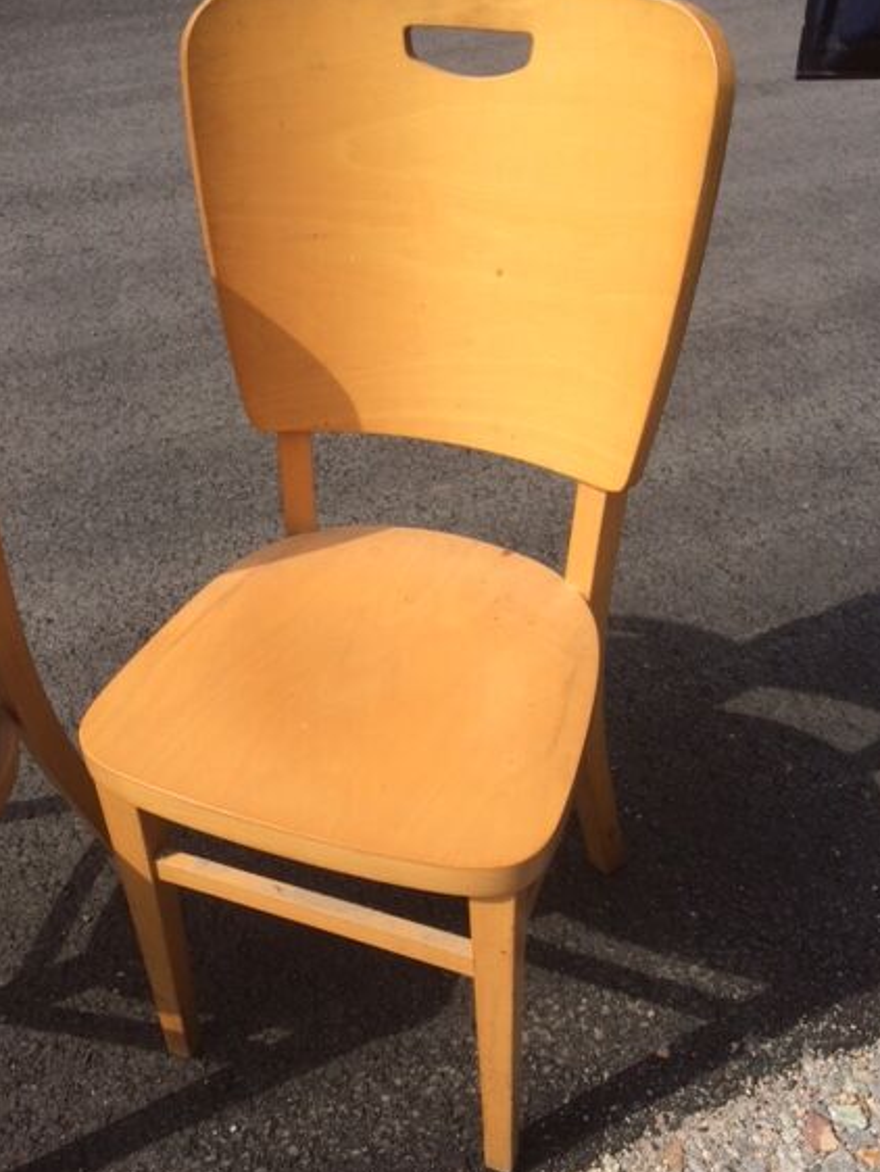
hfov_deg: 43.0
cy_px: 617
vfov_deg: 55.3
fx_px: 1118
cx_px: 427
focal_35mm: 33
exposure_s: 1/2053
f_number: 2.2
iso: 32
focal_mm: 4.15
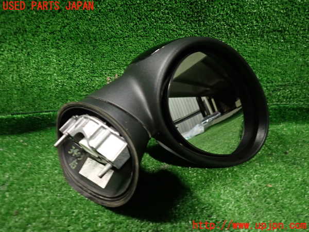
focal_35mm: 25
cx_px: 154
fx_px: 223
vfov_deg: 54.9
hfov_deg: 69.4
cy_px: 116
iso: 400
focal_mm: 4.5
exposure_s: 1/30
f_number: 2
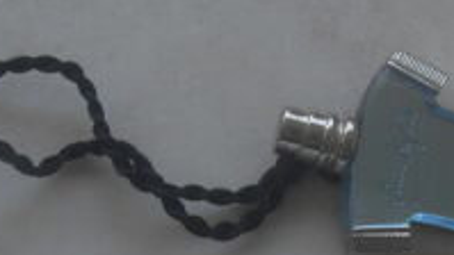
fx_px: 1168
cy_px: 171
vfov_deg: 12.5
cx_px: 185
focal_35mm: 97
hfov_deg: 22.0
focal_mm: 6.3
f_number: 2.8
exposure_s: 1/125
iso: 80
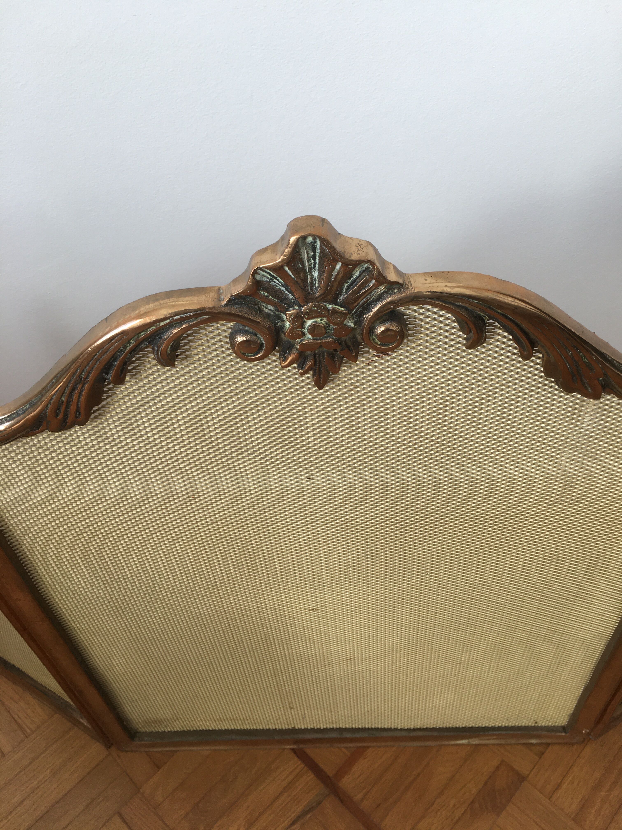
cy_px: 415
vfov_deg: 61.7
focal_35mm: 29
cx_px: 311
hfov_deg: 48.2
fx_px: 695
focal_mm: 4.15
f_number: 2.2
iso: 40
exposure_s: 1/100
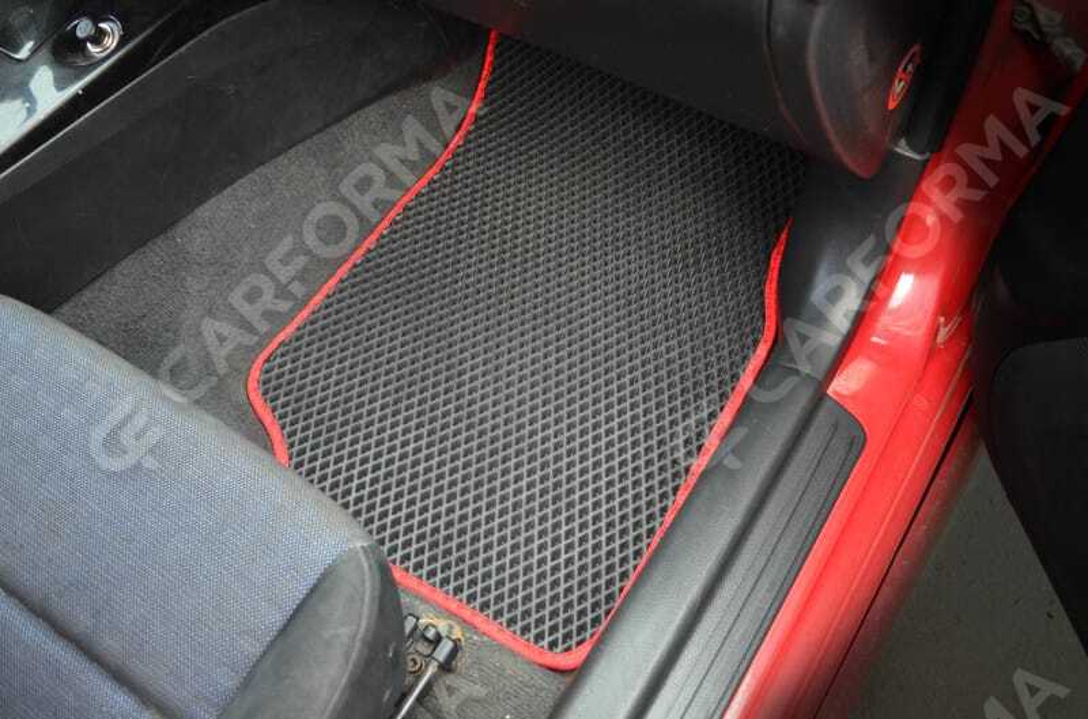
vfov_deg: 36.7
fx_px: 1085
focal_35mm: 36
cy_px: 360
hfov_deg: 53.2
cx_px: 544
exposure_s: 1/50
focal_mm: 24
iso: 800
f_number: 4
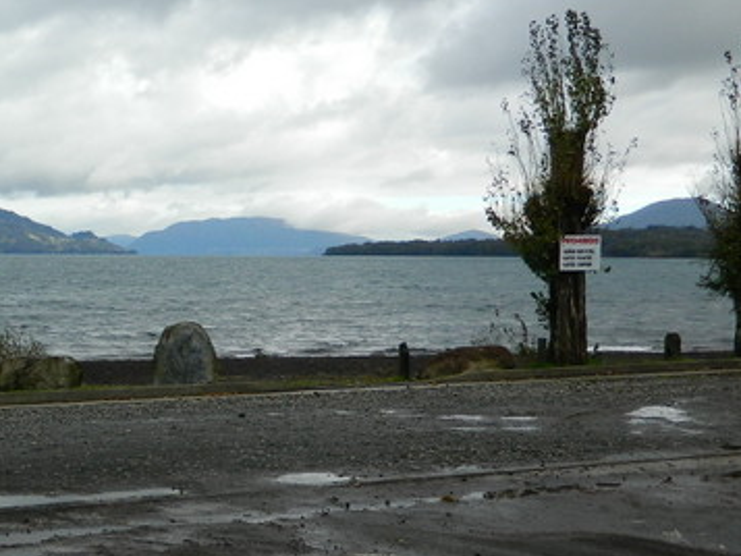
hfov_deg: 33.5
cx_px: 164
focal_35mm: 56
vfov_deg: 26.1
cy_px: 317
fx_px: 1199
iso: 80
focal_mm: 4.5
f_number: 3.1
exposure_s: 1/400
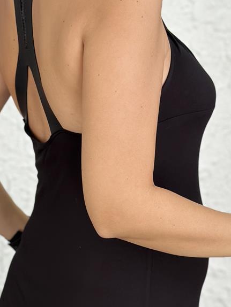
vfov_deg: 18.3
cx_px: 163
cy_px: 211
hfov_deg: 13.8
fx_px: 951
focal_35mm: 107
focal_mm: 6.86
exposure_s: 1/349
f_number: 1.78
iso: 80
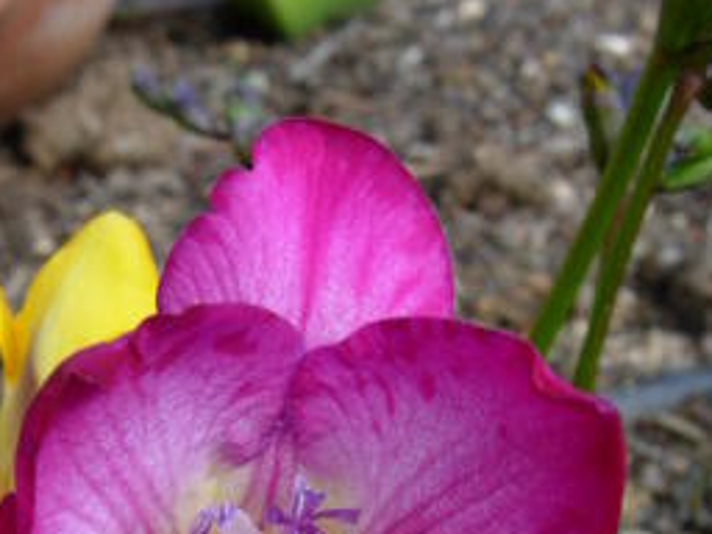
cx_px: 261
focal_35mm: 90
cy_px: 598
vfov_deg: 15.9
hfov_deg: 21.7
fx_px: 1851
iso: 50
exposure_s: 1/65.8
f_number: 5.4
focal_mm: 7.5
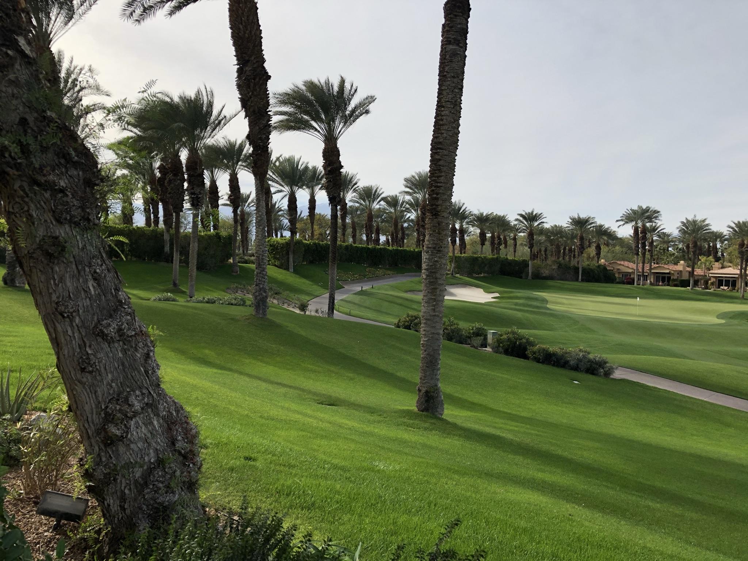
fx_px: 605
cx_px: 374
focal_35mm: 28
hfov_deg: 63.4
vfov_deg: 49.7
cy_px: 280
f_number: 1.8
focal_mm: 3.99
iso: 20
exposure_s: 1/2288
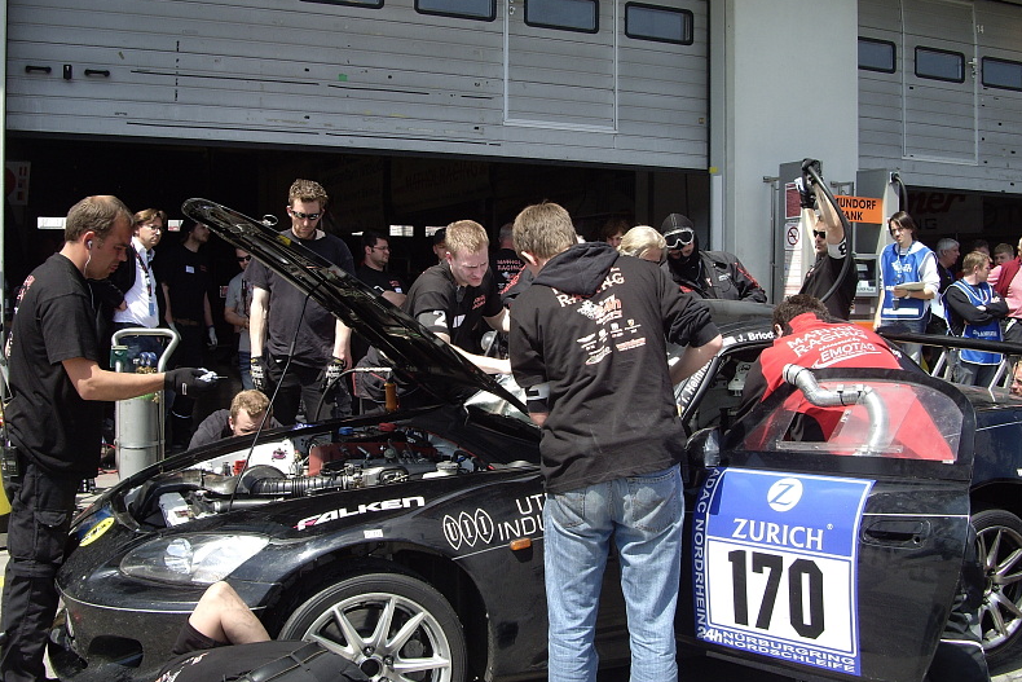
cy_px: 330
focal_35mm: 40
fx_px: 1136
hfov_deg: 48.5
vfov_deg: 33.4
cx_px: 508
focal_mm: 7.9
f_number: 5.6
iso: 100
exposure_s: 1/320
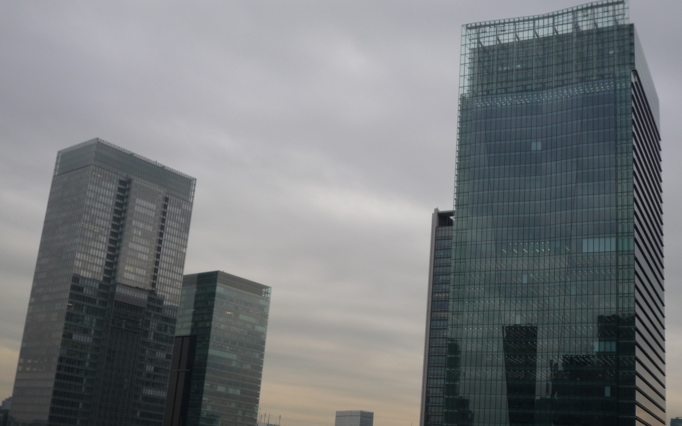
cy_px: 248
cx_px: 339
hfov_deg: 42.6
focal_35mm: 47
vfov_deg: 27.4
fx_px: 874
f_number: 4.3
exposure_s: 1/160
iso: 100
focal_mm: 7.8
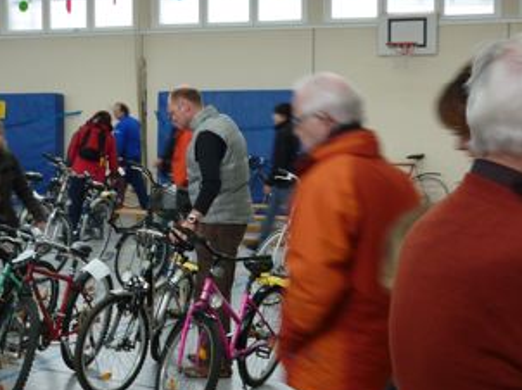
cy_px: 221
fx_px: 1055
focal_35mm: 70
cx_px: 164
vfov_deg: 21.0
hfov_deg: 27.6
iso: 100
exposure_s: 1/30
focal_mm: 5.5
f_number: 2.8
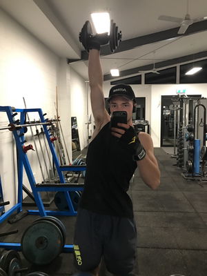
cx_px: 104
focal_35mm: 28
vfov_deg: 63.4
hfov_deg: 49.7
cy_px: 138
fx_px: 223
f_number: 1.8
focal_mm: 3.99
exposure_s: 1/17
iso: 100
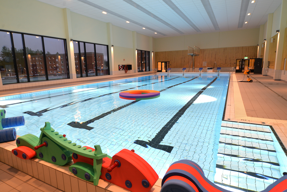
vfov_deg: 57.3
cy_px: 96
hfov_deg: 78.6
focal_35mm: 22
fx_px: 175
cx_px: 144
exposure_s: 1/40
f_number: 6.3
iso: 400
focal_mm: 22
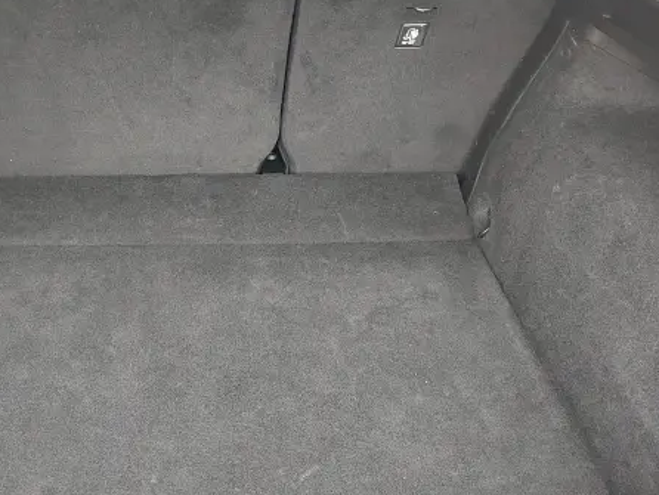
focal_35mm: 33
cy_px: 263
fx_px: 629
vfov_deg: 43.0
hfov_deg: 54.2
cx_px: 217
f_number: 1.8
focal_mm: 5.56
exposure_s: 1/33.3
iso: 778
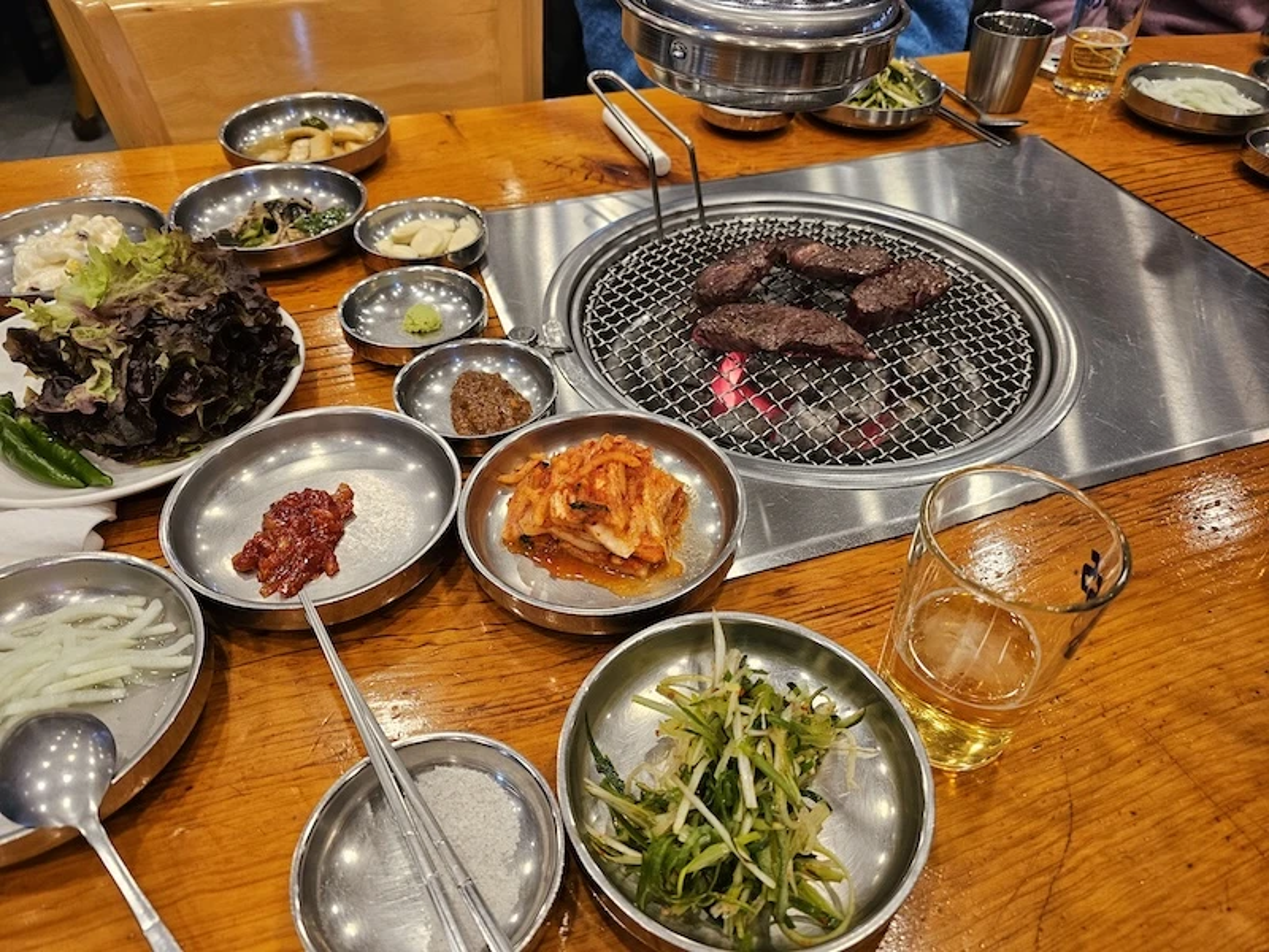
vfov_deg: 58.9
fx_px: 843
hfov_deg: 73.9
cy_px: 476
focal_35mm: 23
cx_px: 634
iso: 250
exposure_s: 1/120
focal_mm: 6.3
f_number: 1.7
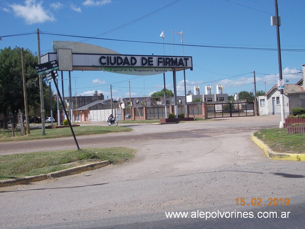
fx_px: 449
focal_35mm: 51
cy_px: 114
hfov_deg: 37.5
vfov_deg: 28.5
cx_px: 152
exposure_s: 1/320
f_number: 7.2
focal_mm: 7.2
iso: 80
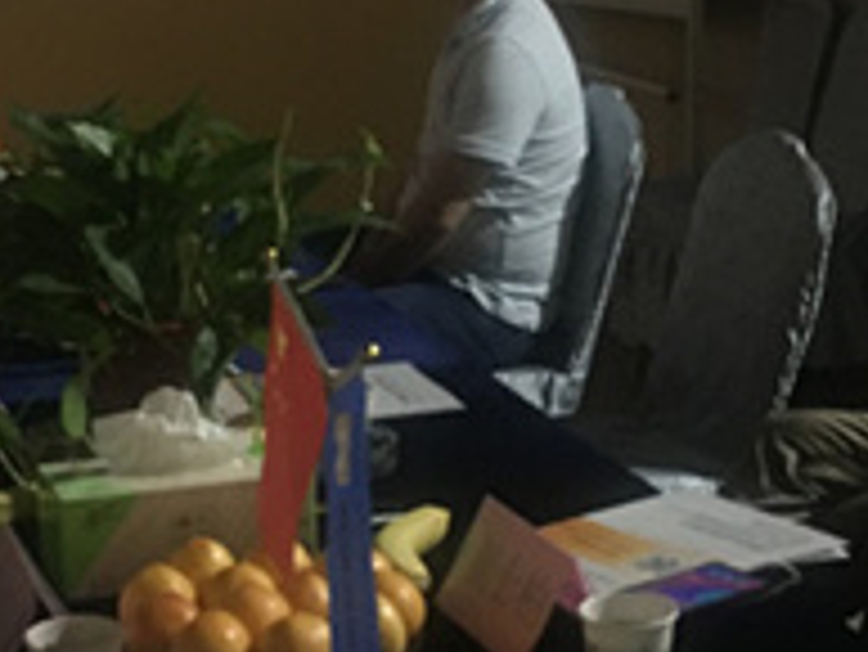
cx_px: 499
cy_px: 324
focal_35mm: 90
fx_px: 2258
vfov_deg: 16.4
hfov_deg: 21.7
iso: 80
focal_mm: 4.15
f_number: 2.2
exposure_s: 1/4
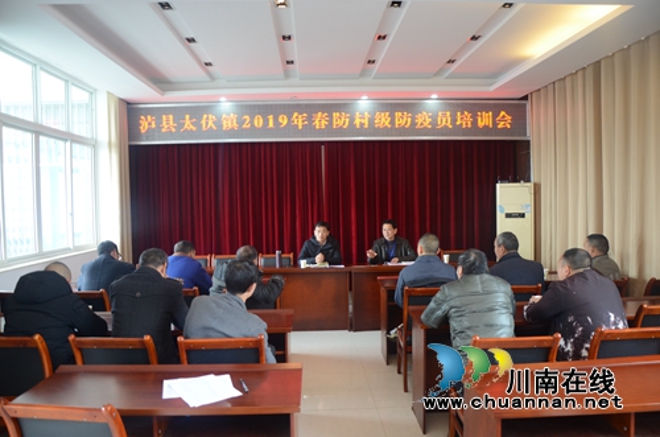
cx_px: 330
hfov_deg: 67.5
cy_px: 218
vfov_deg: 47.7
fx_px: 494
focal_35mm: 27
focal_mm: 18
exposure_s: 1/40
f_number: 3.5
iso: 640
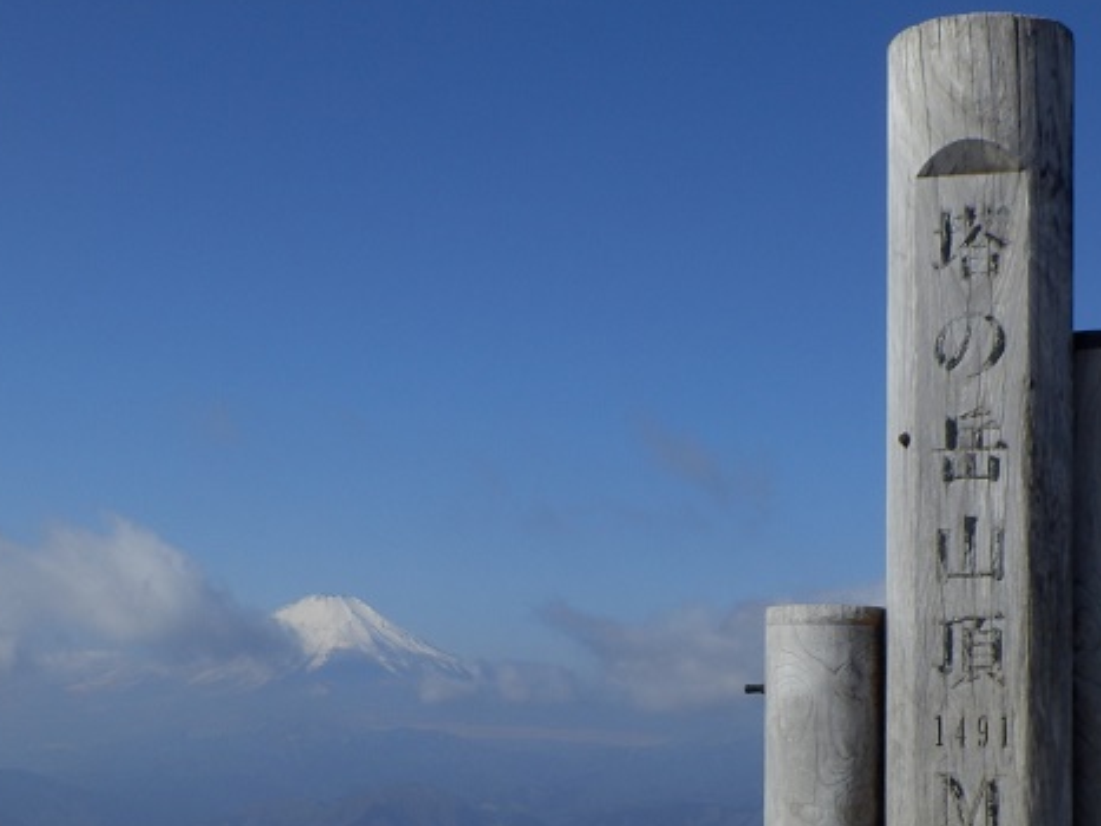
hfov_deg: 27.0
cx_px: 530
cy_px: 637
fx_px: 2289
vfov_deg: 20.2
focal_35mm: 72
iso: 100
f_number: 10.3
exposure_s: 1/320
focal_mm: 7.4
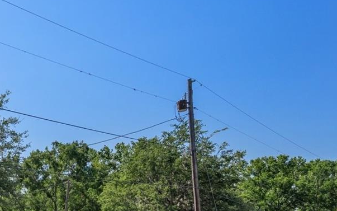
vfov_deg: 25.5
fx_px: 423
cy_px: 245
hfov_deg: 33.2
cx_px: -92
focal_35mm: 46
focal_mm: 17
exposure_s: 1/30
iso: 320
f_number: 8
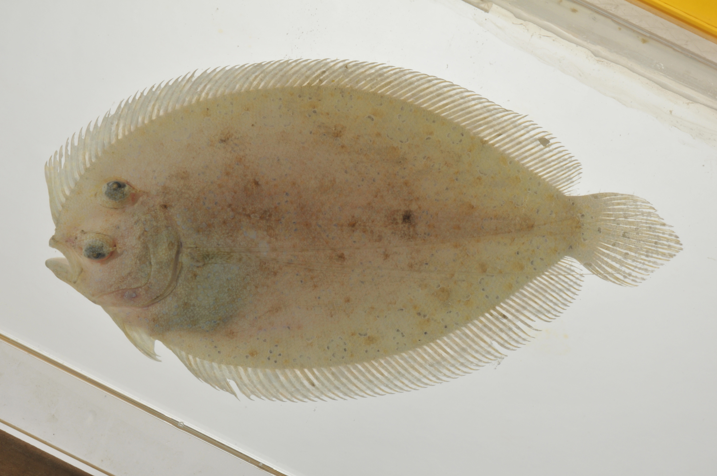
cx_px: 358
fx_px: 3133
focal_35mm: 158
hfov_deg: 13.1
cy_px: 238
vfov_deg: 8.7
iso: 200
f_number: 36
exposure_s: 1/60
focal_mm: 105
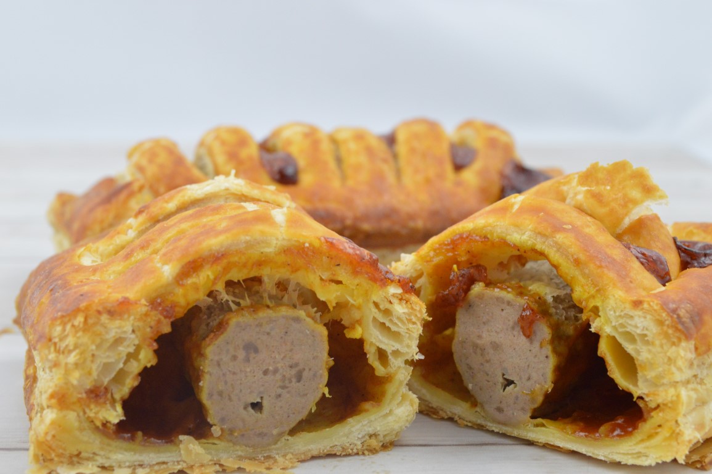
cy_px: 237
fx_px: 1186
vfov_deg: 22.6
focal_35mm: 60
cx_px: 356
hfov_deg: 33.4
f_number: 9
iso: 1600
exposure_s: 1/40
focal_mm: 40
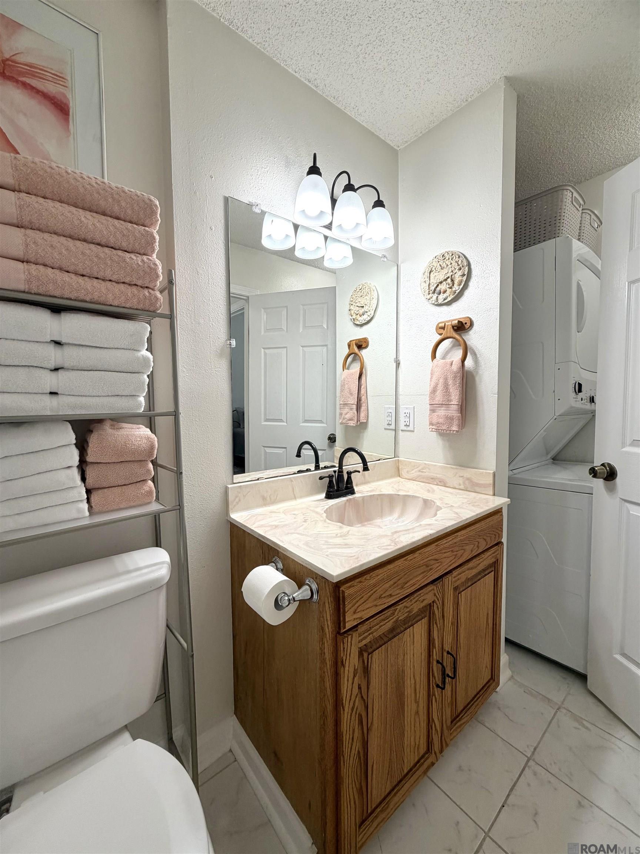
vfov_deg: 102.1
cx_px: 320
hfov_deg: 85.7
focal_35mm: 14
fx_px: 345
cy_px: 427
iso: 125
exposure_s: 1/120
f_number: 2.2
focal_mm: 2.22
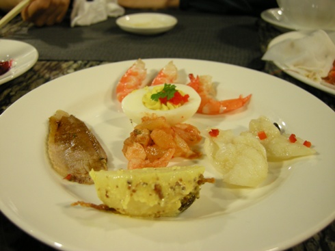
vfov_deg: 40.7
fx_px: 339
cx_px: 168
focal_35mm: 35
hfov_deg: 52.6
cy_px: 126
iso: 200
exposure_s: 1/8
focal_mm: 7.5
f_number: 2.7
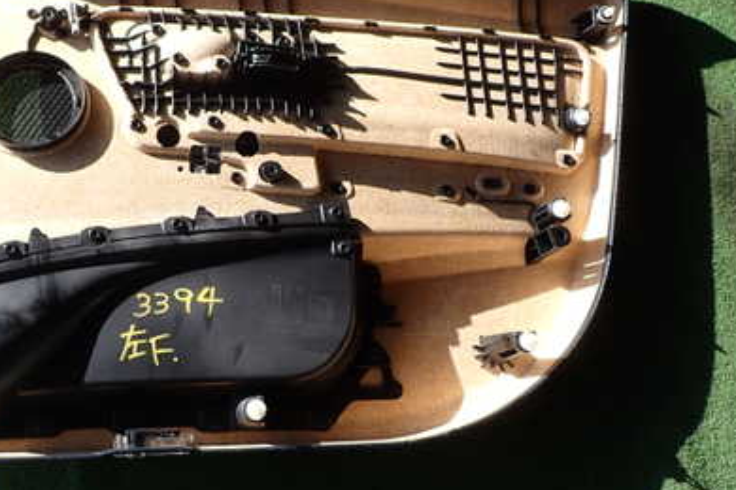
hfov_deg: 40.3
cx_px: 213
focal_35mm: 48
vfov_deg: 28.1
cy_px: 217
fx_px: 981
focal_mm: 5.4
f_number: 3.2
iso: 100
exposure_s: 1/400
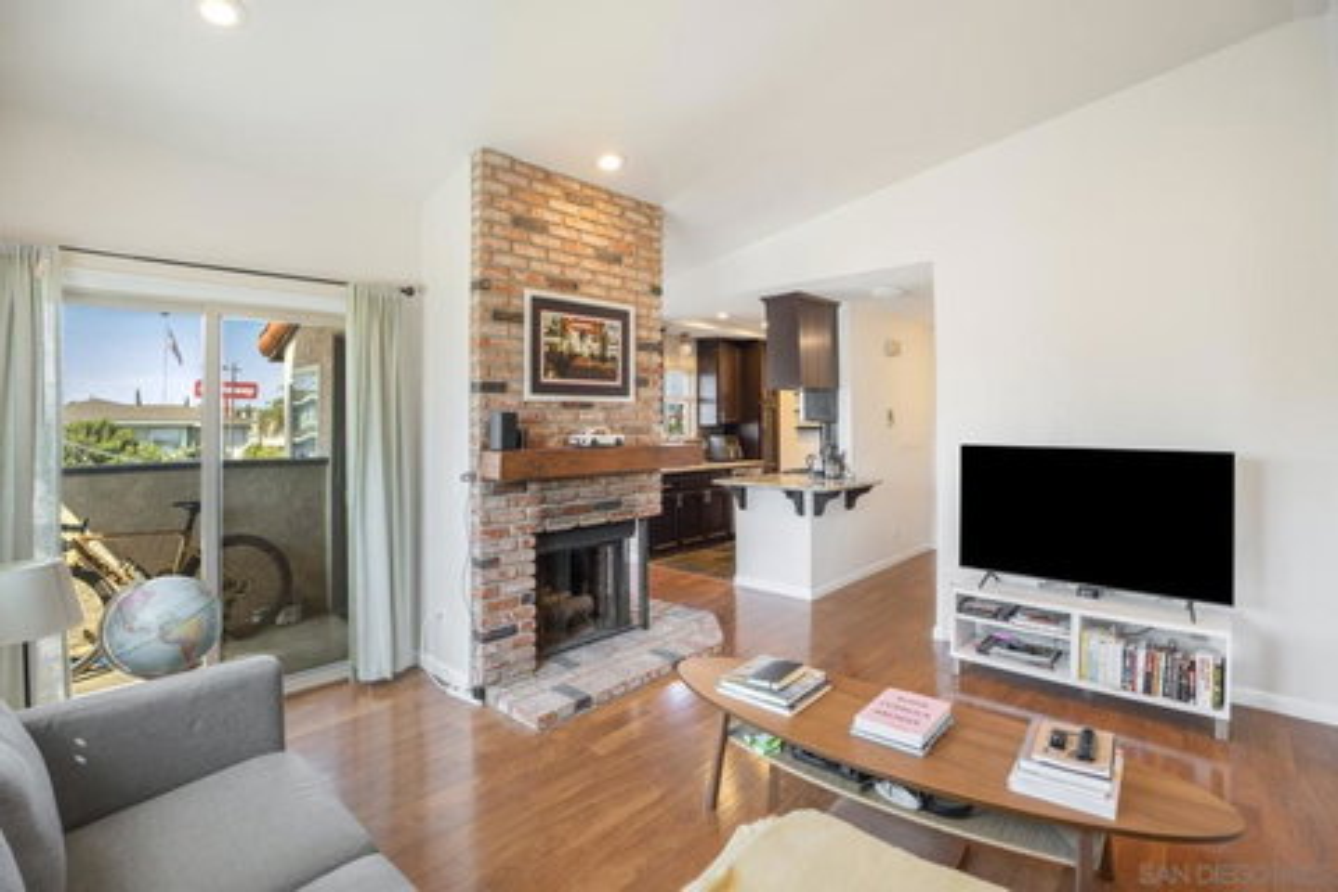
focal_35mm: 16
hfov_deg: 96.7
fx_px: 595
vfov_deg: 73.7
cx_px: 669
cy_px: 446
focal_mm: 16
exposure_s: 1/60
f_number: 7.1
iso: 800
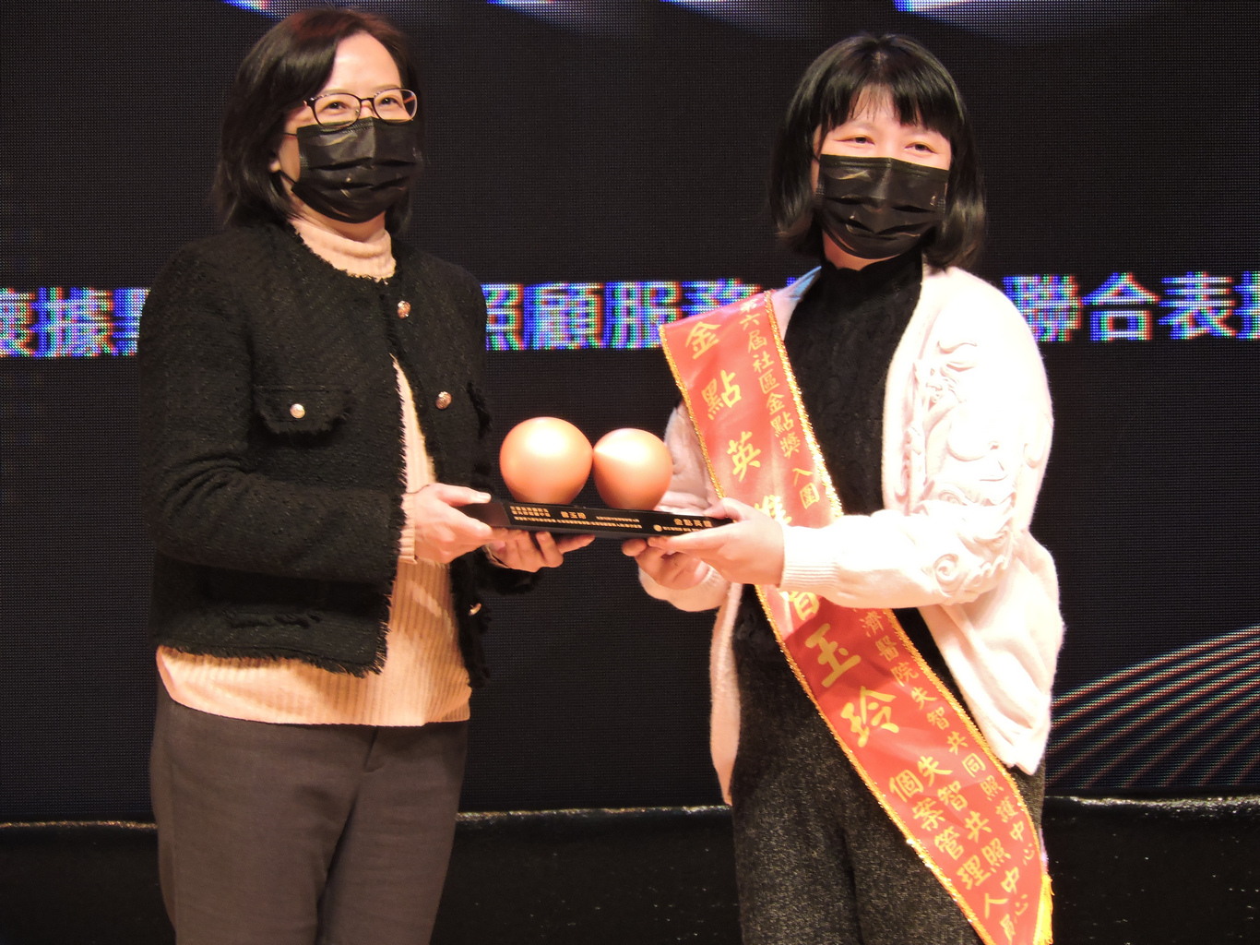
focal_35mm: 330
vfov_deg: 4.5
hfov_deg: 6.0
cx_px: 630
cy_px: 472
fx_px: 12010
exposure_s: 1/40
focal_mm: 59.1
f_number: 5.5
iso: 400
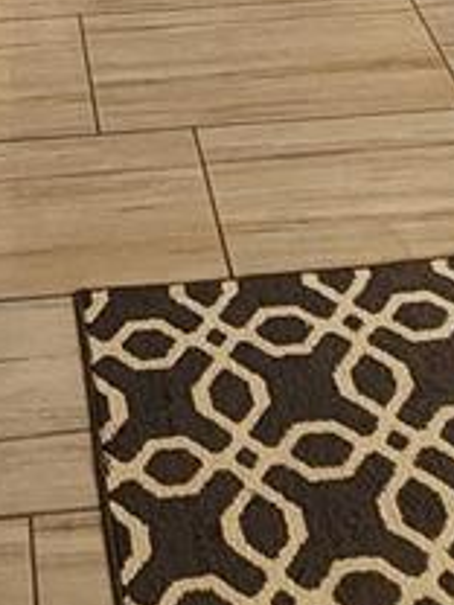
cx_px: 35
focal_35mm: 75
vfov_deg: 16.0
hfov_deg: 19.2
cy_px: -768
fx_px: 1312
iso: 250
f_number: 2.2
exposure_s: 1/60
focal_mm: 2.2
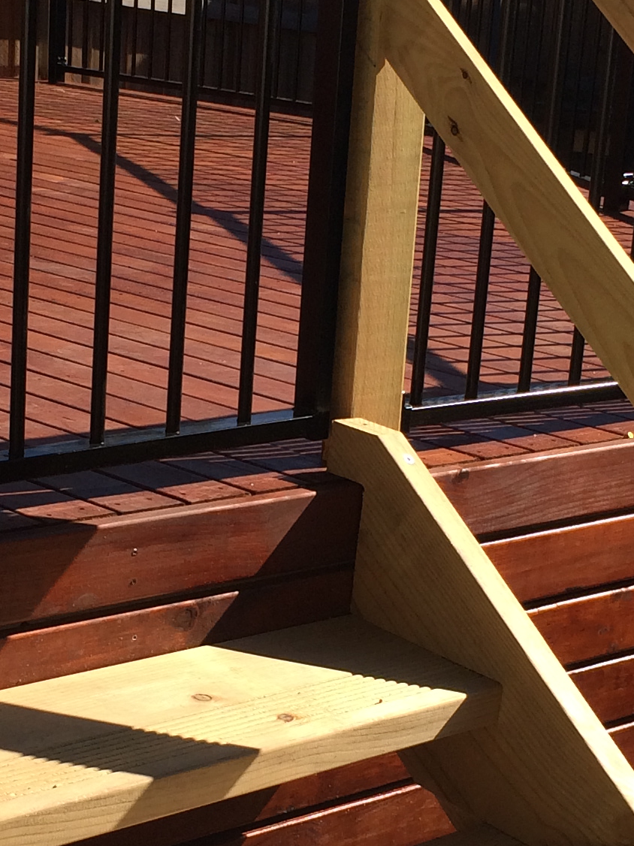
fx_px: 2125
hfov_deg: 16.9
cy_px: 491
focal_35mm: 87
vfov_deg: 22.5
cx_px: 234
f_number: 2.2
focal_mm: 4.12
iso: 40
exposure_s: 1/1866
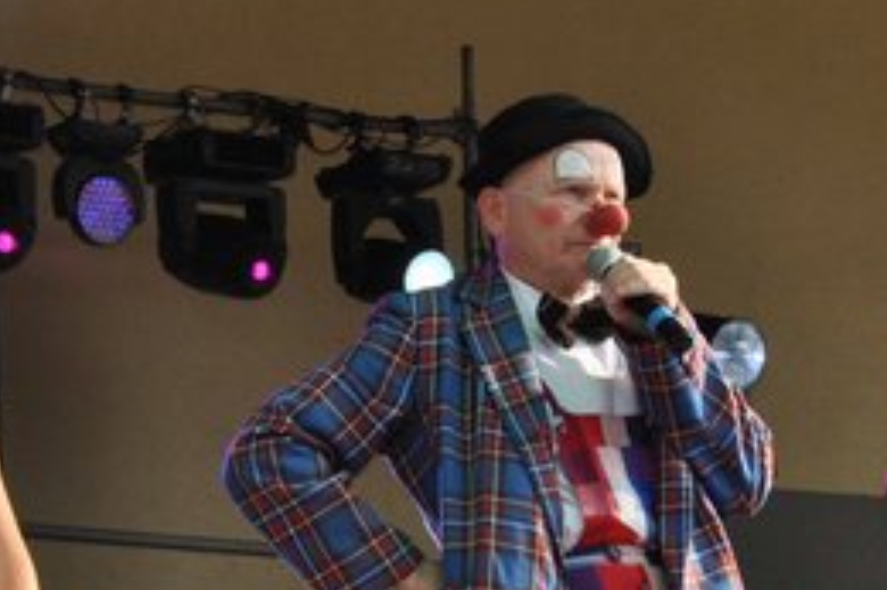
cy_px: 498
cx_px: 495
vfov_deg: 7.0
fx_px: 4801
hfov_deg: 10.6
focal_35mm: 195
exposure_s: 1/200
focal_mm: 52
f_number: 18
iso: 640
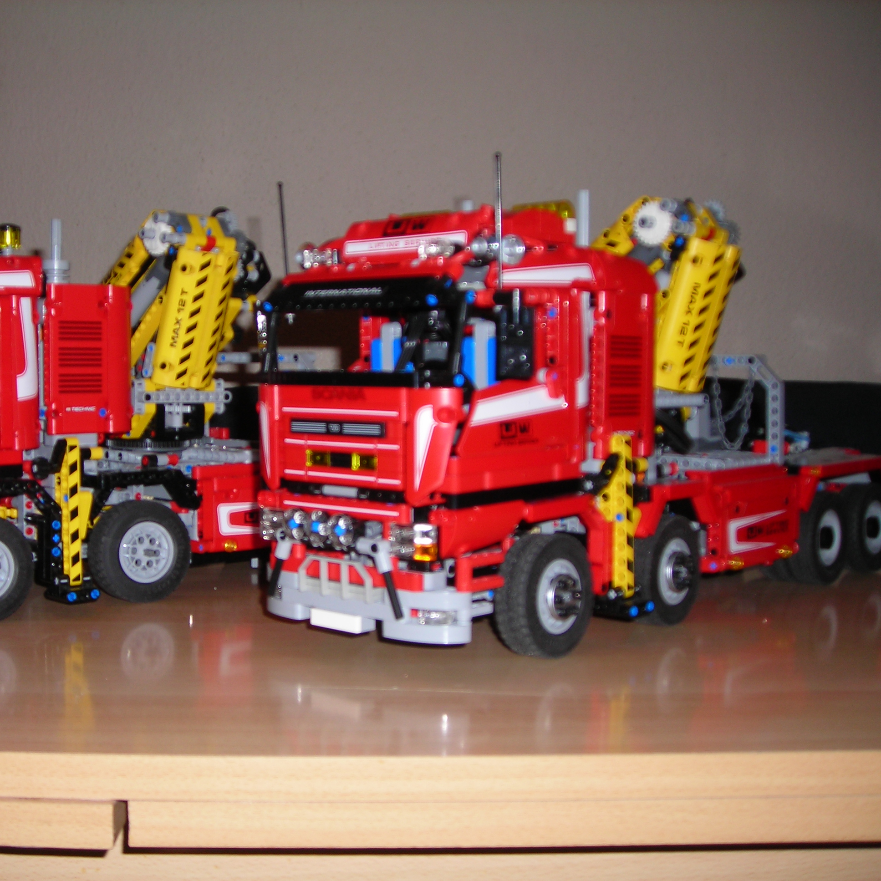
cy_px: 441
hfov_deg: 37.3
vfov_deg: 37.6
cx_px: 318
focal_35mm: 45
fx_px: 1296
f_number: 3.2
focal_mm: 6.3
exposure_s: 1/60.1
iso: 50
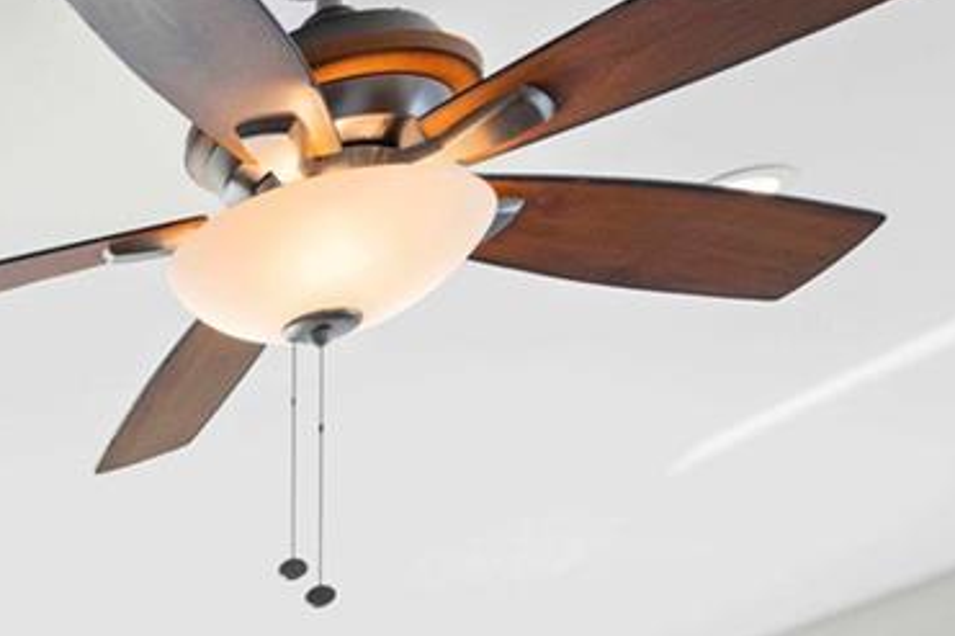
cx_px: -893
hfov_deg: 19.3
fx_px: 1830
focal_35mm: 69
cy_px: 1272
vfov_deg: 15.6
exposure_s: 1/5
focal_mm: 16
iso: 400
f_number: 8
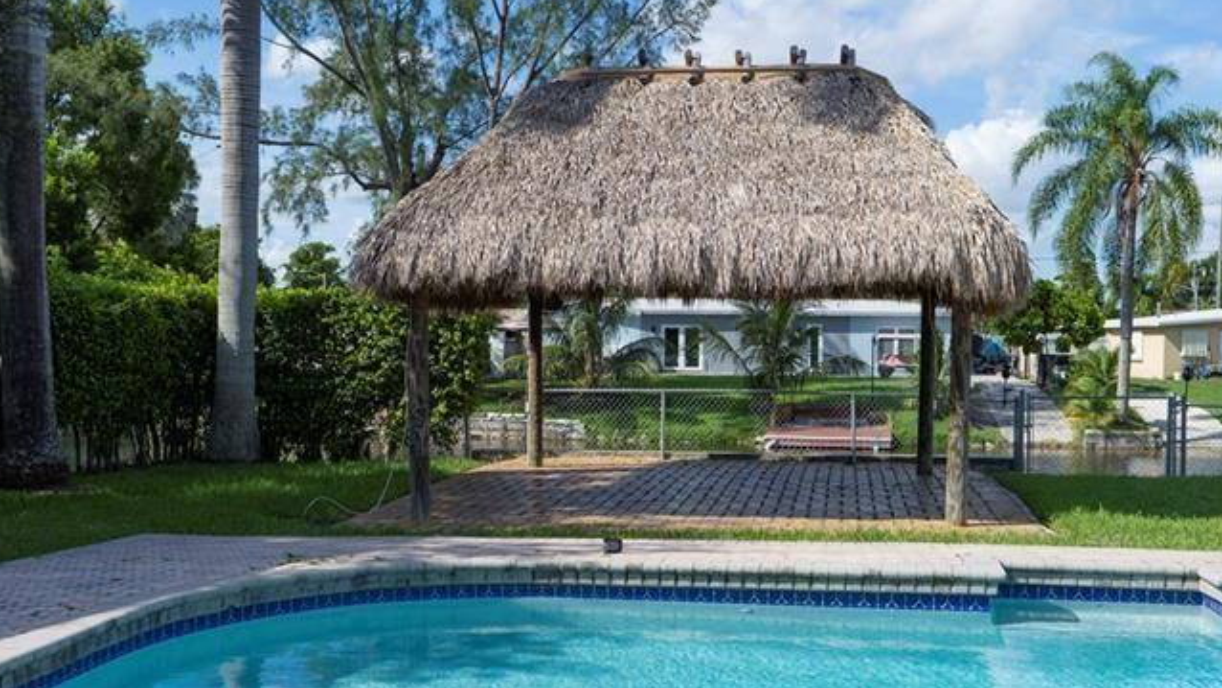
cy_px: 411
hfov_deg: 48.3
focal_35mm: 42
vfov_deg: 28.3
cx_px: 674
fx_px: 1361
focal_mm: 32
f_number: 4
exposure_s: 1/1250
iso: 100
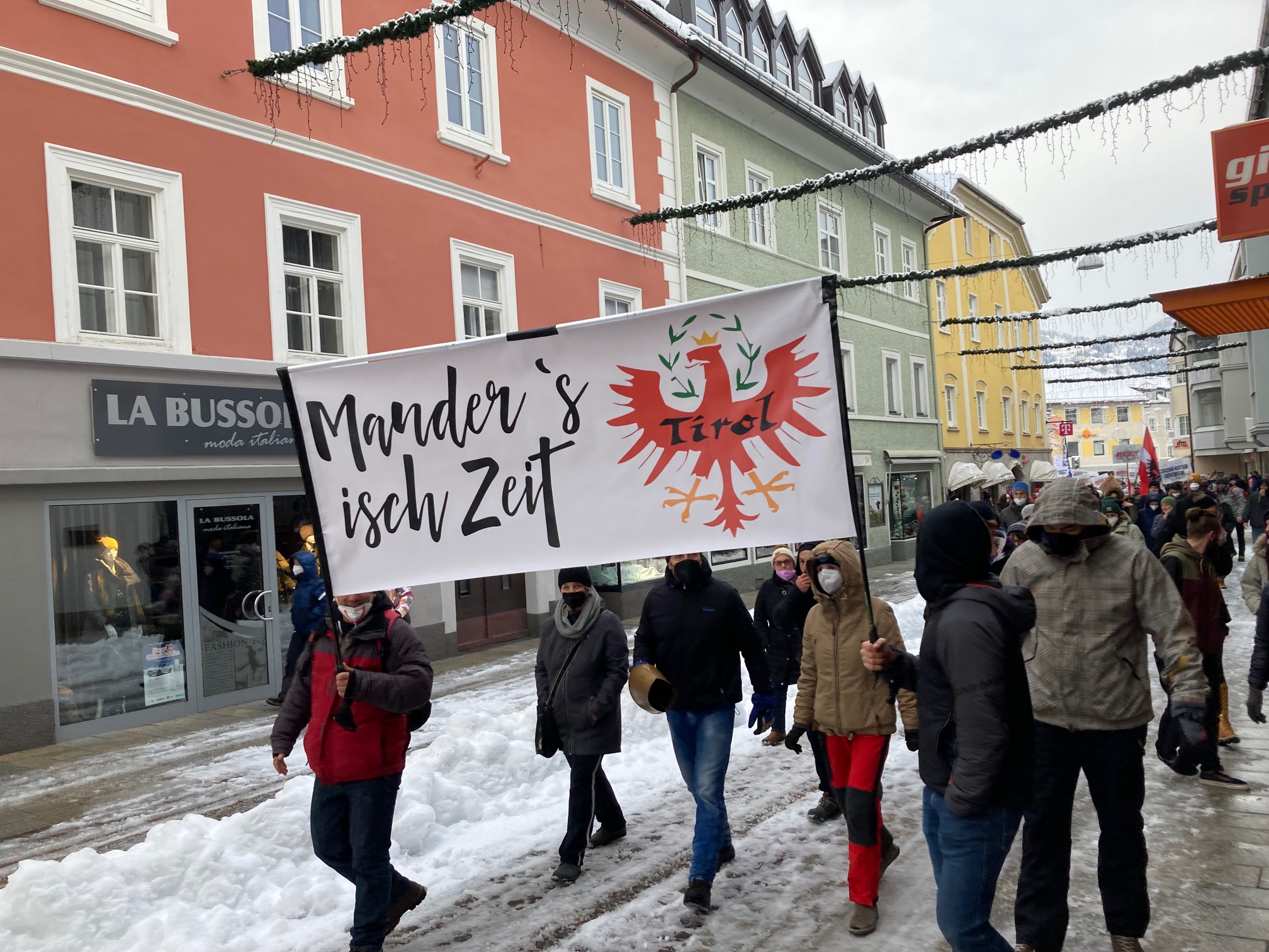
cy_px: 476
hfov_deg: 63.4
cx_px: 634
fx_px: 1026
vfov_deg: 49.7
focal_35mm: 28
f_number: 1.8
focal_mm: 3.99
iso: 20
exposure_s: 1/148
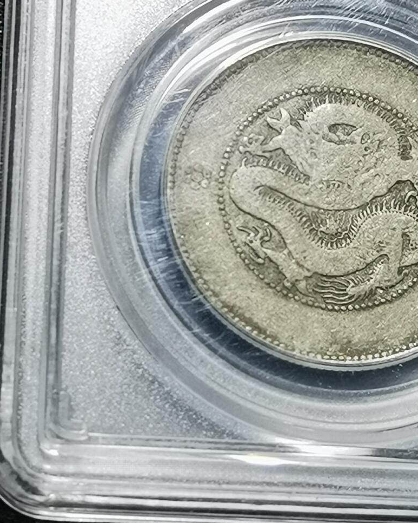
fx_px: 2165
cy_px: 113
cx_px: 337
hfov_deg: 11.0
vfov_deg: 13.7
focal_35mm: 140
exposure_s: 1/100
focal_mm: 6.67
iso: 125
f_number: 1.9
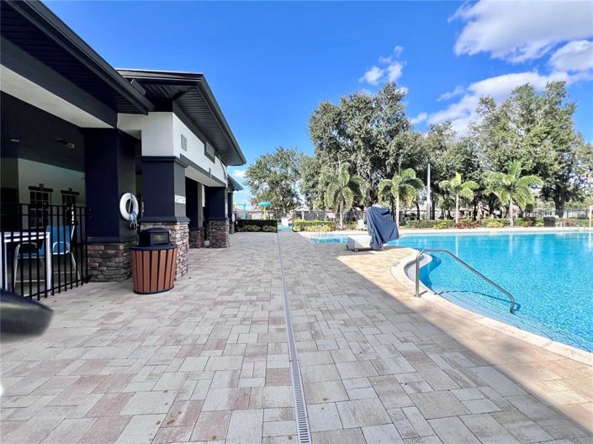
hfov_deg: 106.2
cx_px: 296
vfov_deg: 89.9
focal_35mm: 13
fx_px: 223
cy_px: 222
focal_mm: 1.57
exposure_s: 1/889
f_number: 1.8
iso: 32
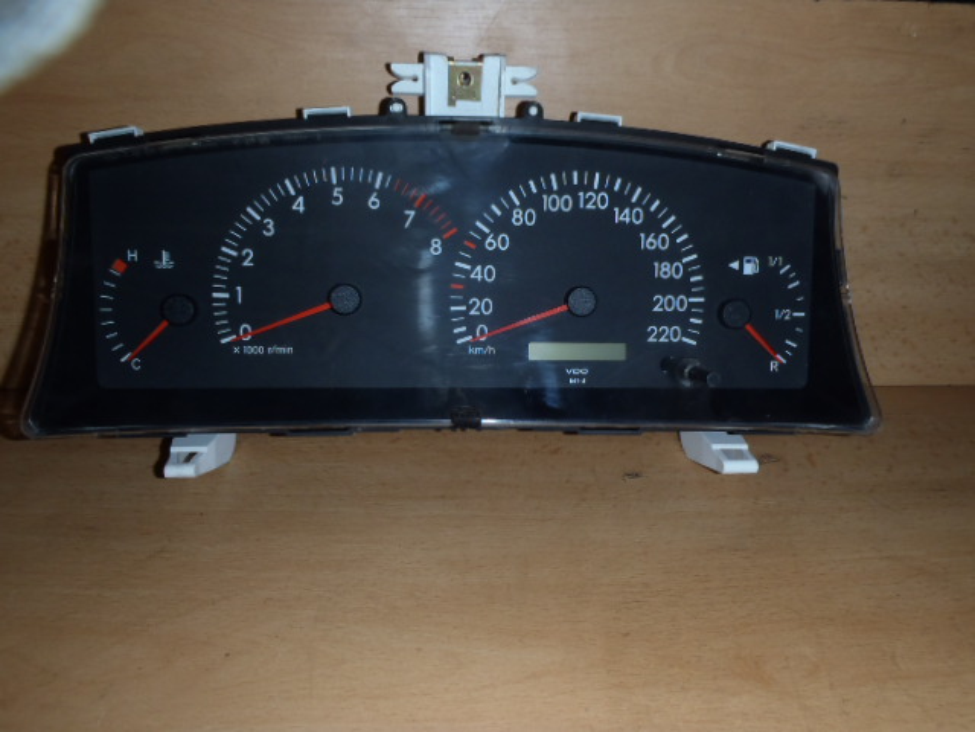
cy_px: 366
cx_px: 488
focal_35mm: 28
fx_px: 789
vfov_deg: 49.7
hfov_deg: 63.4
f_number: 3.9
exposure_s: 1/30
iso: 100
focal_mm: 5
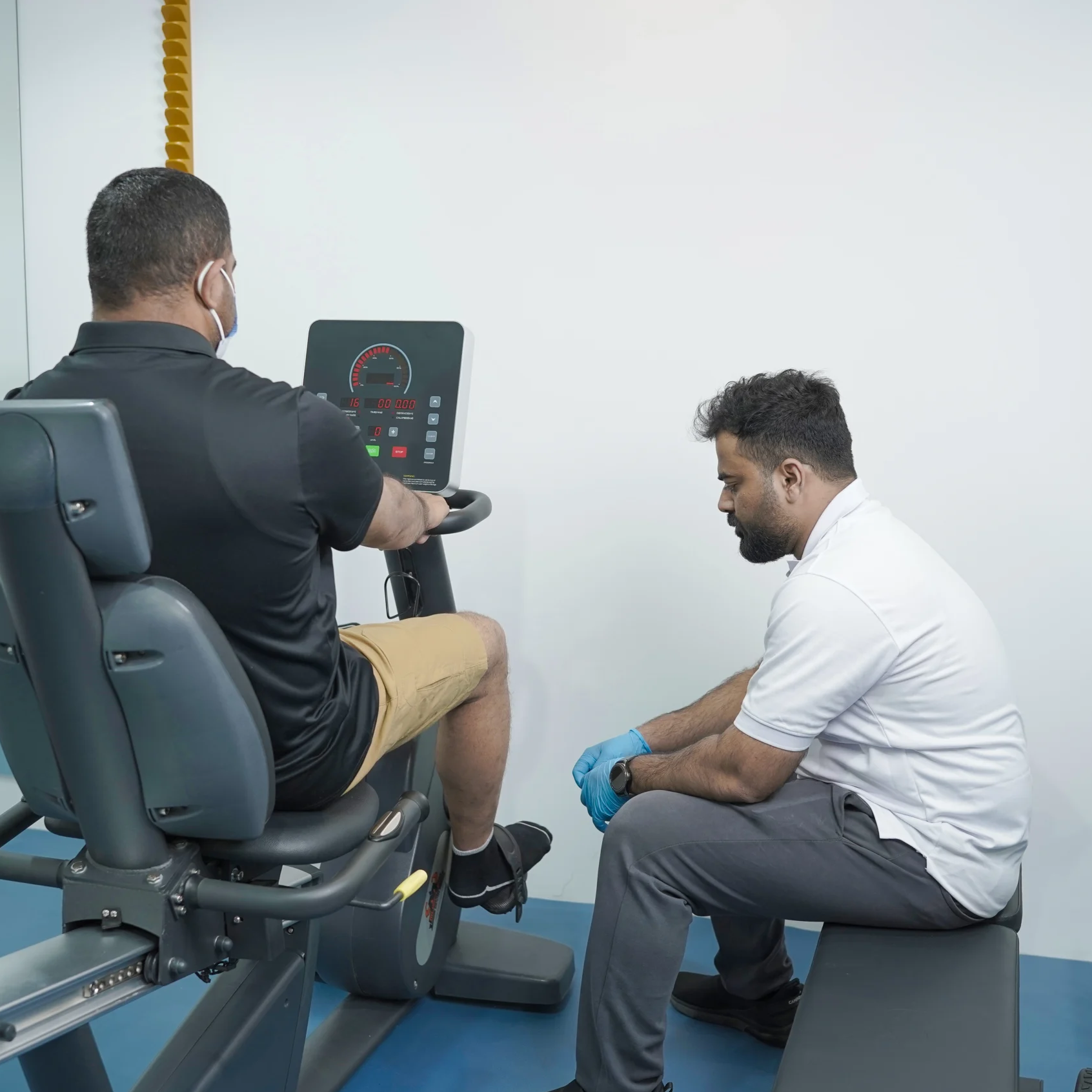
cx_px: 502
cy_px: 550
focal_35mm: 45
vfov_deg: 37.6
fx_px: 1606
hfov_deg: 37.5
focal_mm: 35
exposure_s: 1/125
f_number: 2.8
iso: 250
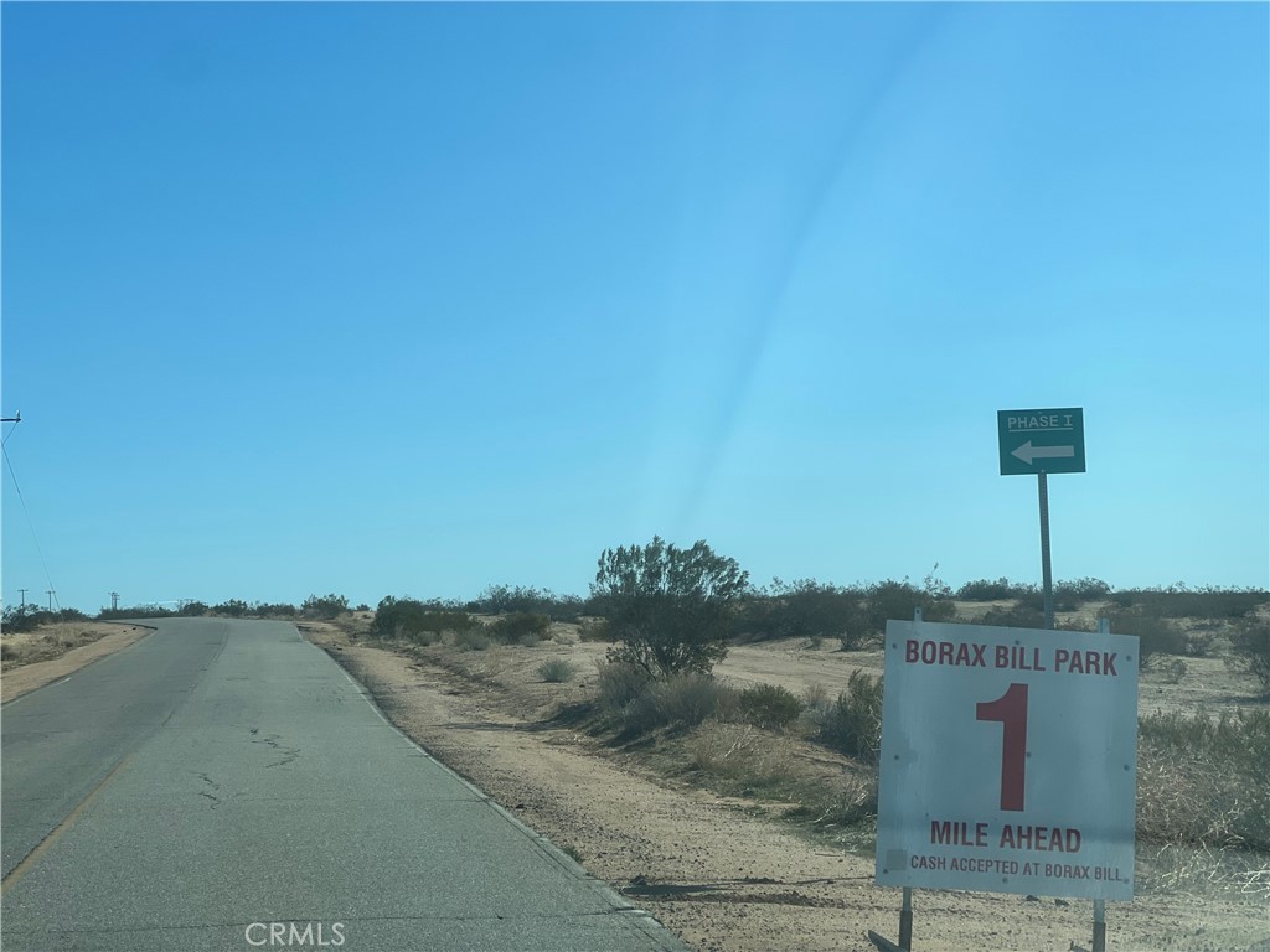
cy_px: 476
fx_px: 2825
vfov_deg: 19.1
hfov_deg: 25.3
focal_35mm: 77
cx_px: 635
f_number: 2.8
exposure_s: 1/1376
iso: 32
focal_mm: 9
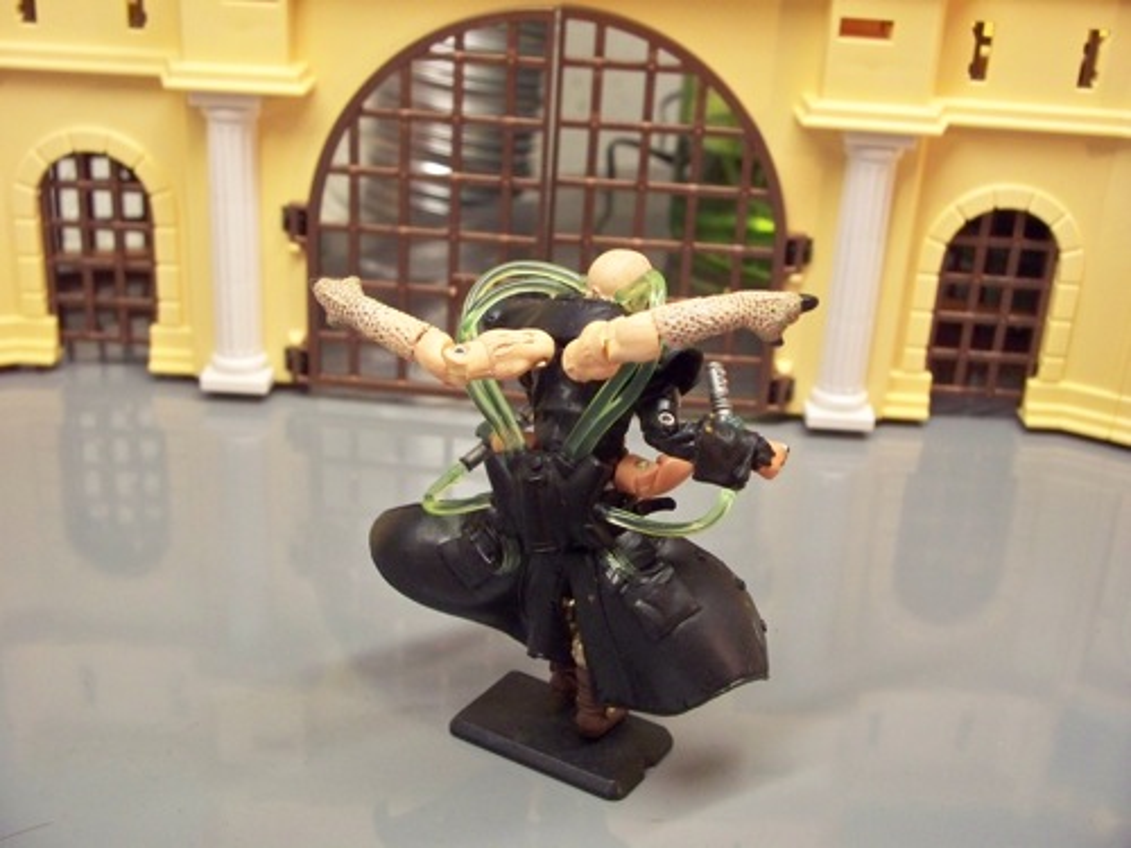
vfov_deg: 31.5
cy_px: 424
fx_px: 1503
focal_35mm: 46
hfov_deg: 41.2
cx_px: 566
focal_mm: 9.86
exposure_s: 1/60
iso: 500
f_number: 2.9
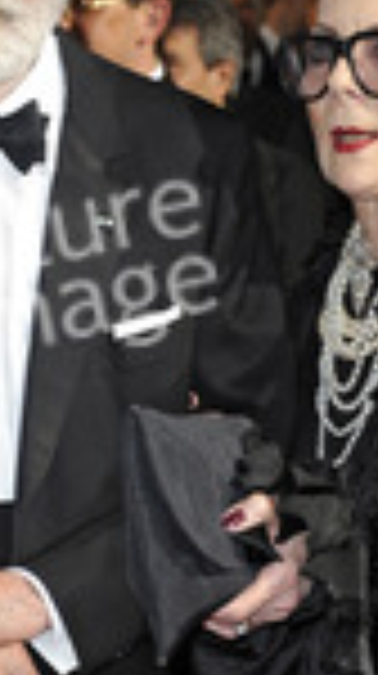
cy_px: 513
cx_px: 117
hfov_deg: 6.6
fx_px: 3254
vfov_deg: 11.8
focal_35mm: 182
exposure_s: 1/160
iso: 640
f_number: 5.6
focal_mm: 65
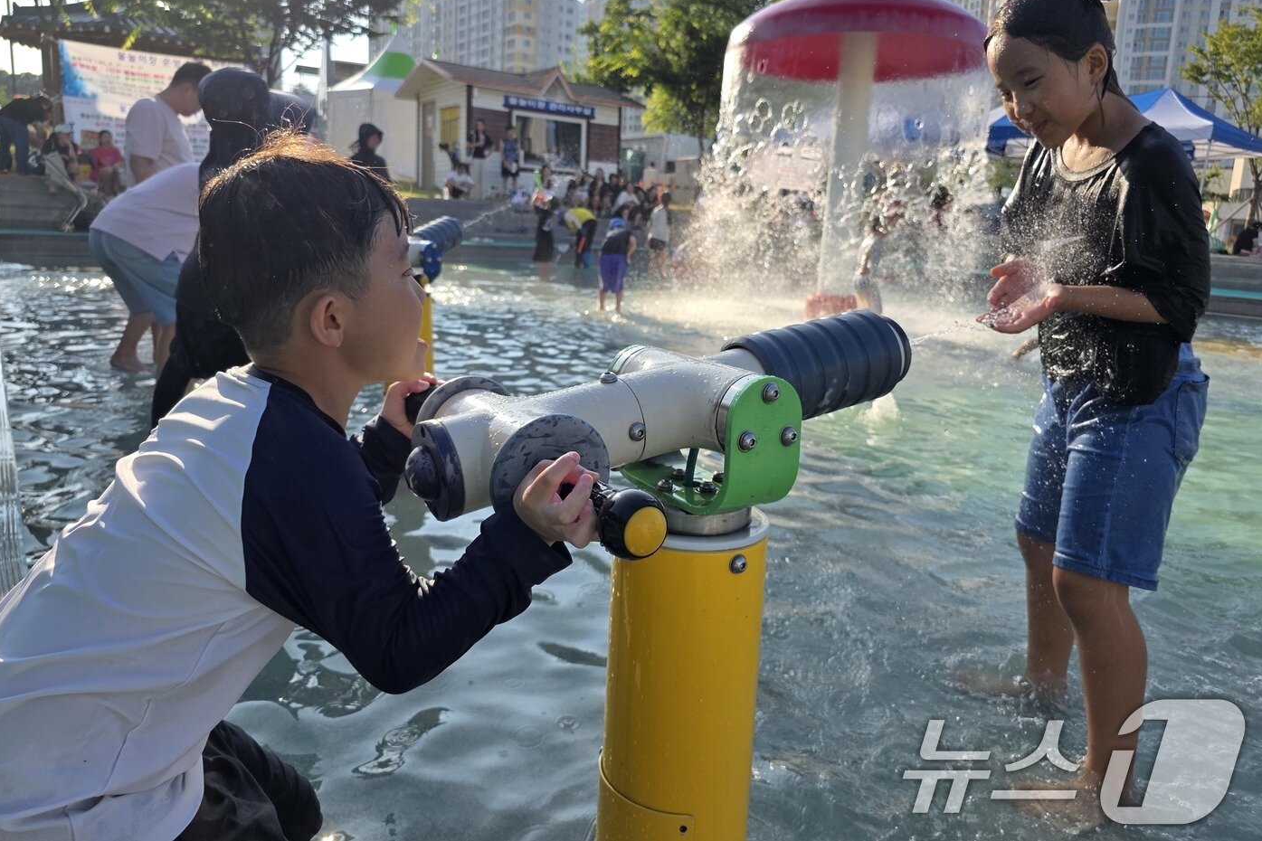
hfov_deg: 73.7
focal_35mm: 24
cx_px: 630
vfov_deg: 53.0
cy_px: 367
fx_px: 841
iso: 80
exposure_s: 1/4650
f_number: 1.7
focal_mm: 6.3
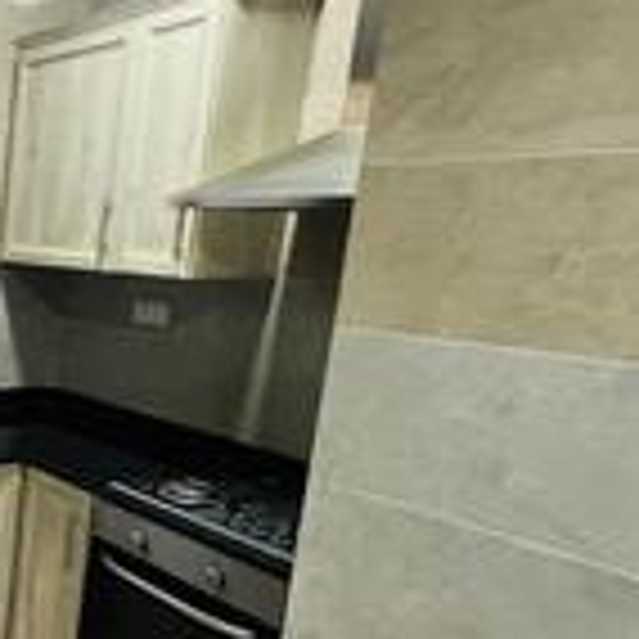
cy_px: 367
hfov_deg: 27.1
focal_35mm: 37
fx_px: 773
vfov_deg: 44.8
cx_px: -367
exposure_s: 1/50
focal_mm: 1.57
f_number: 1.8
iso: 250
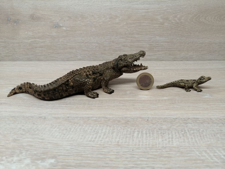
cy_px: 84
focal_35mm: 27
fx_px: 175
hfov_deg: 65.3
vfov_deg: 51.4
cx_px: 112
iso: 64
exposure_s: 1/90
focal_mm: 3.95
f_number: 1.8
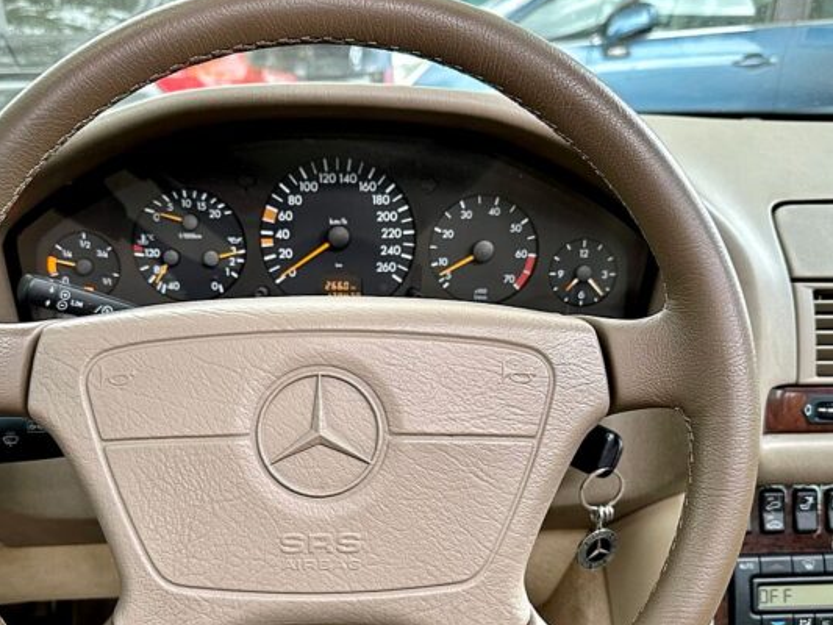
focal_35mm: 36
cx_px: 372
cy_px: 422
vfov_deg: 39.2
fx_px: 866
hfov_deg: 51.2
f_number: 1.78
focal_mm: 6.86
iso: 200
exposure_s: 1/121
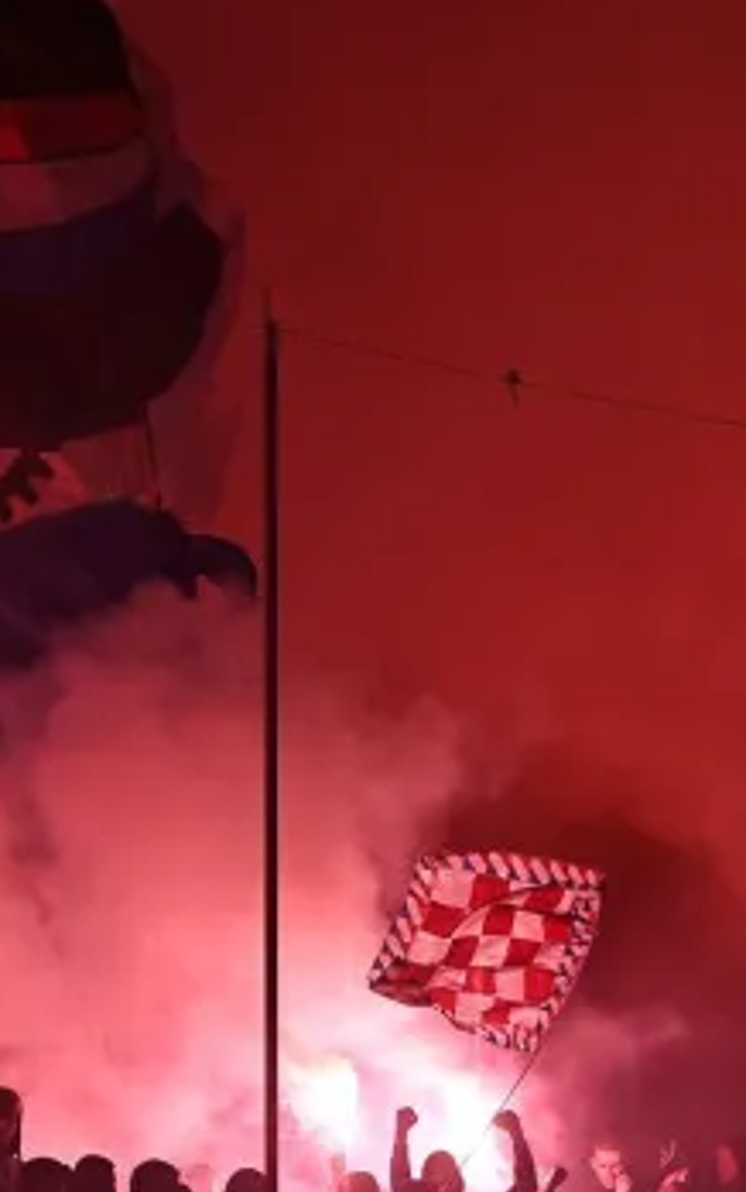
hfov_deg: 4.9
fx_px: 8671
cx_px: 578
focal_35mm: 267
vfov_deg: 7.9
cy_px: 656
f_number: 2.8
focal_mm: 120
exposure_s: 1/5000
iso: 800
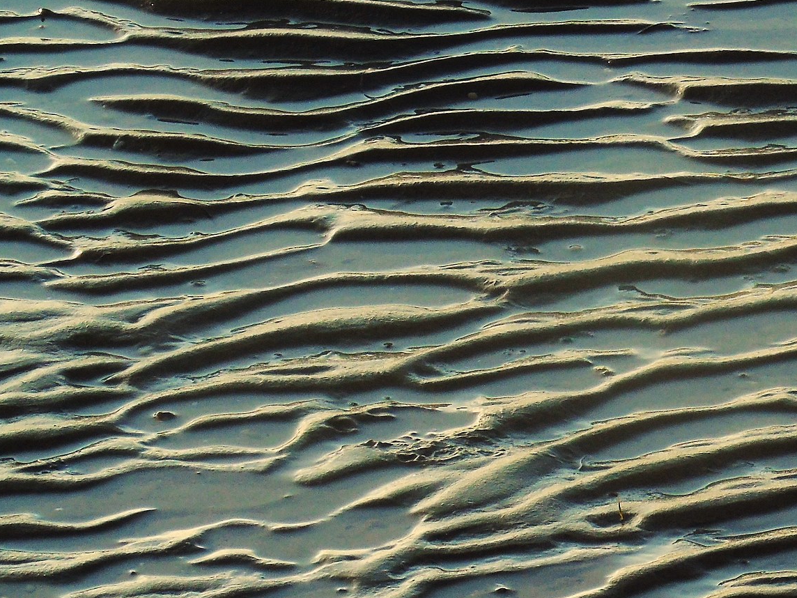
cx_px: 710
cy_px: 570
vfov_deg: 4.4
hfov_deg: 5.8
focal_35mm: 340
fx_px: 7828
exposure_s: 1/400
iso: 80
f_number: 4.9
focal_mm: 29
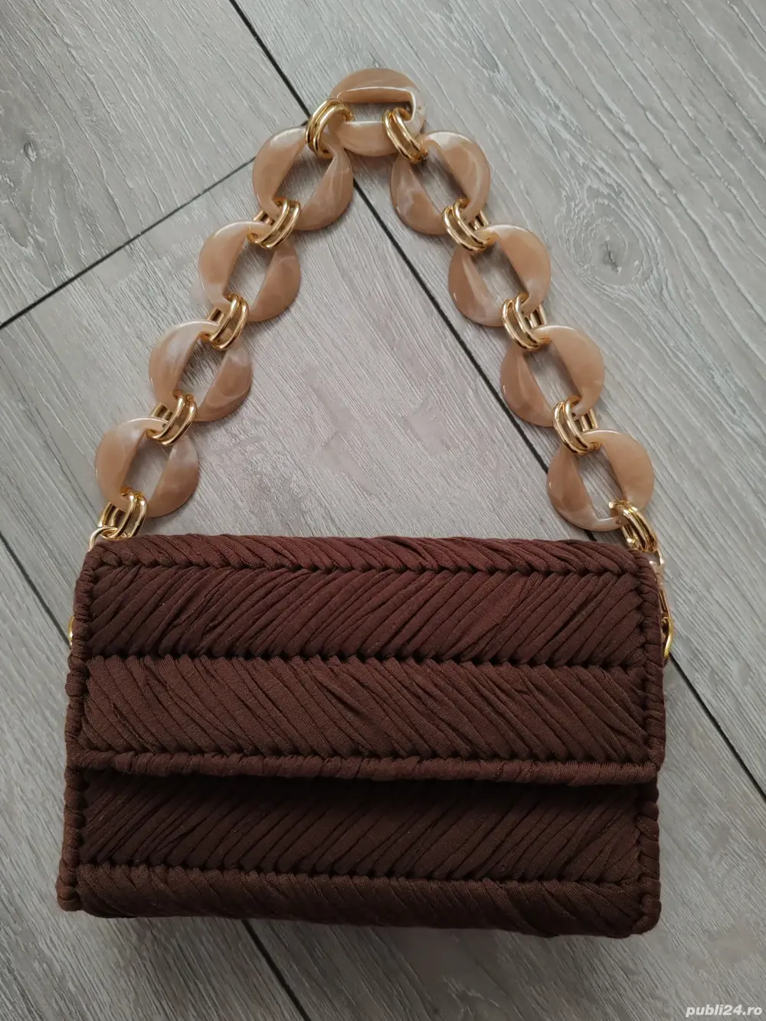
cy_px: 510
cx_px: 383
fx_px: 797
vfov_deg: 65.3
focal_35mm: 27
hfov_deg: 51.3
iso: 4000
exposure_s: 1/33
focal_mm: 6.12
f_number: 1.9
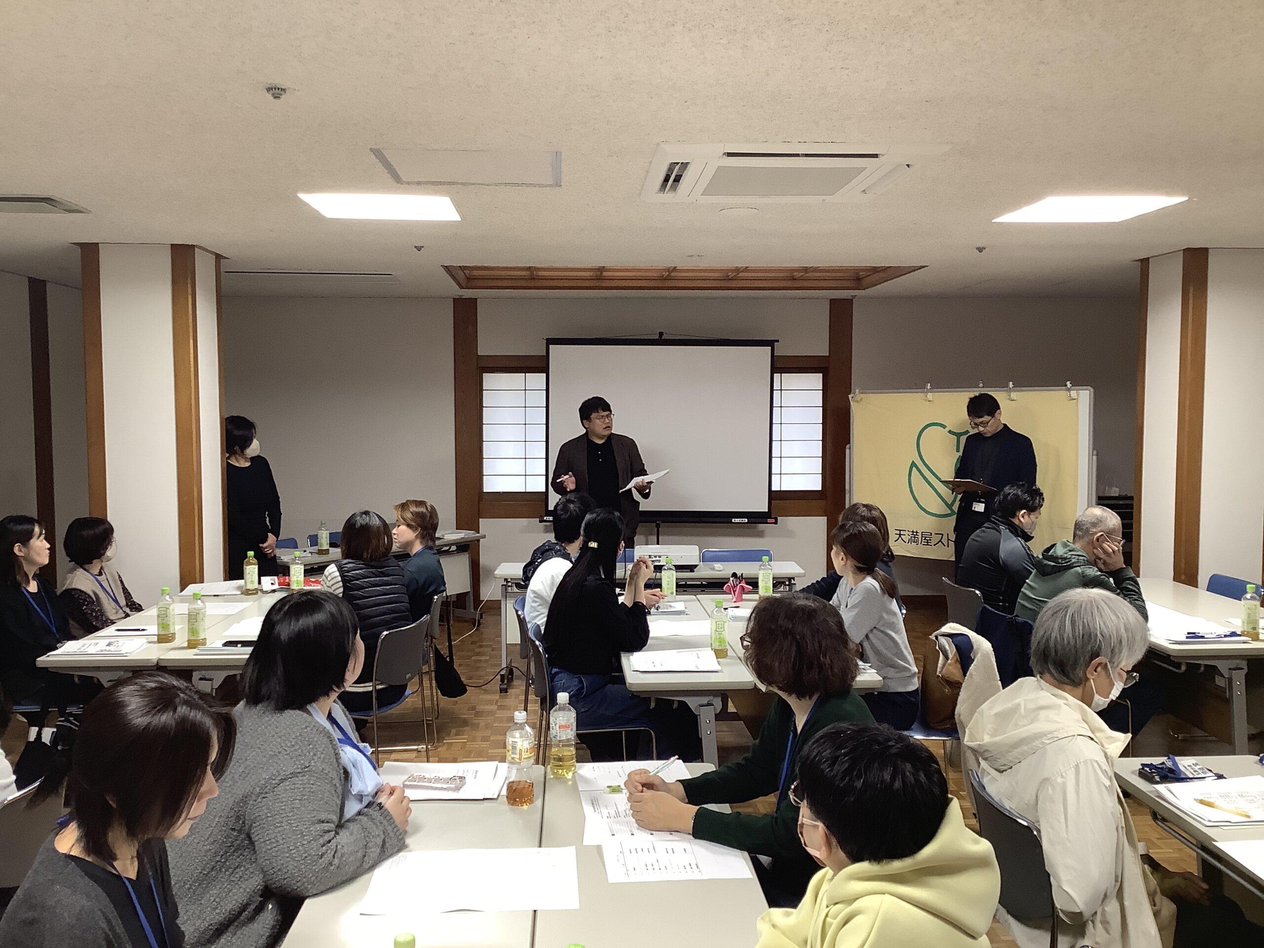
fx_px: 1132
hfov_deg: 58.4
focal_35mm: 31
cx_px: 632
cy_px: 474
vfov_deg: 45.4
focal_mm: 3.3
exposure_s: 1/50
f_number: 2.4
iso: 100
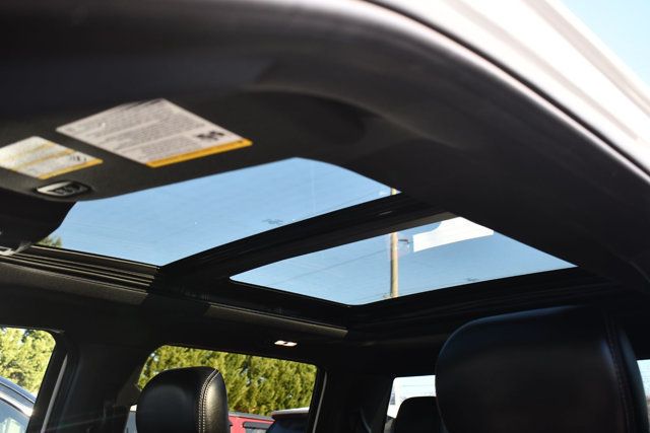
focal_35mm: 36
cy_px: 216
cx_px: 325
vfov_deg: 36.9
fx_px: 650
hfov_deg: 53.1
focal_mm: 24
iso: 400
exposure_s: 1/250
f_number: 4.5
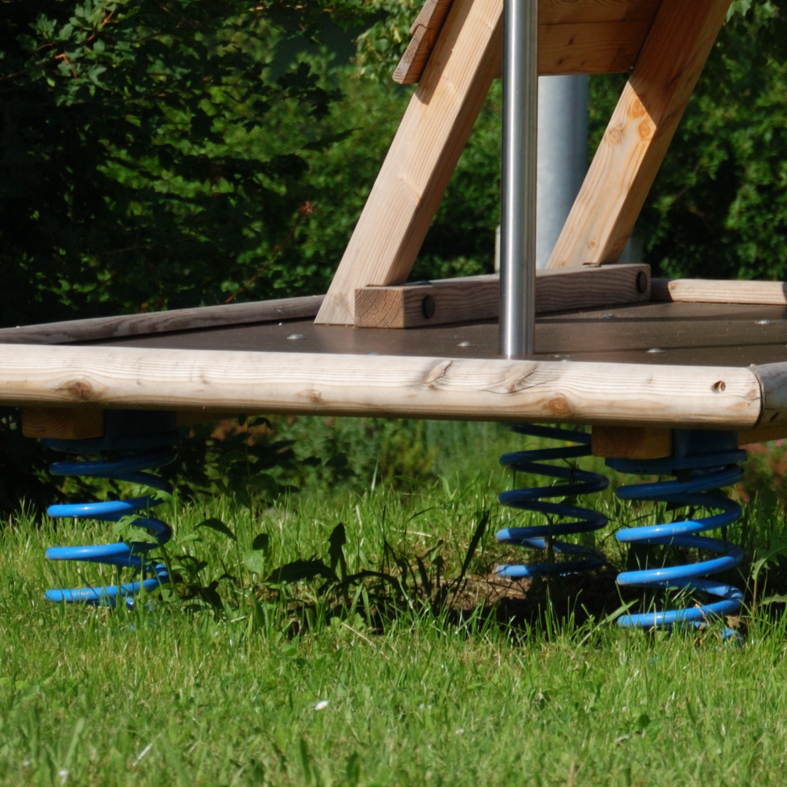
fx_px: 9090
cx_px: 798
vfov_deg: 4.9
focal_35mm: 353
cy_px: -62
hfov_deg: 4.9
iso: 100
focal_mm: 85
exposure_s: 1/640
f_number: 6.3
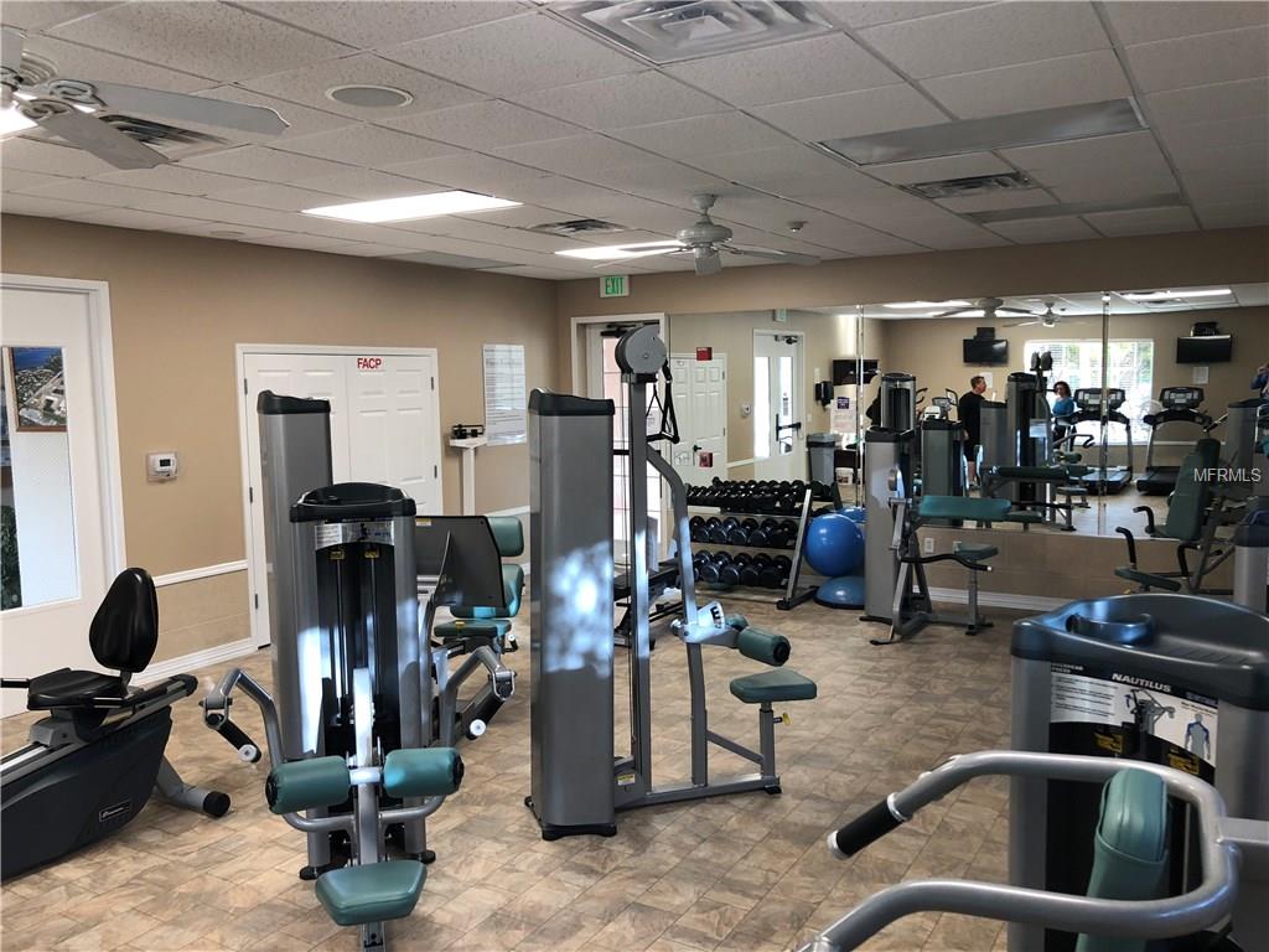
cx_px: 634
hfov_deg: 63.4
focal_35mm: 28
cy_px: 476
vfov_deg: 49.7
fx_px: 1026
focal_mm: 3.99
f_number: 1.8
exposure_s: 1/24
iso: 40
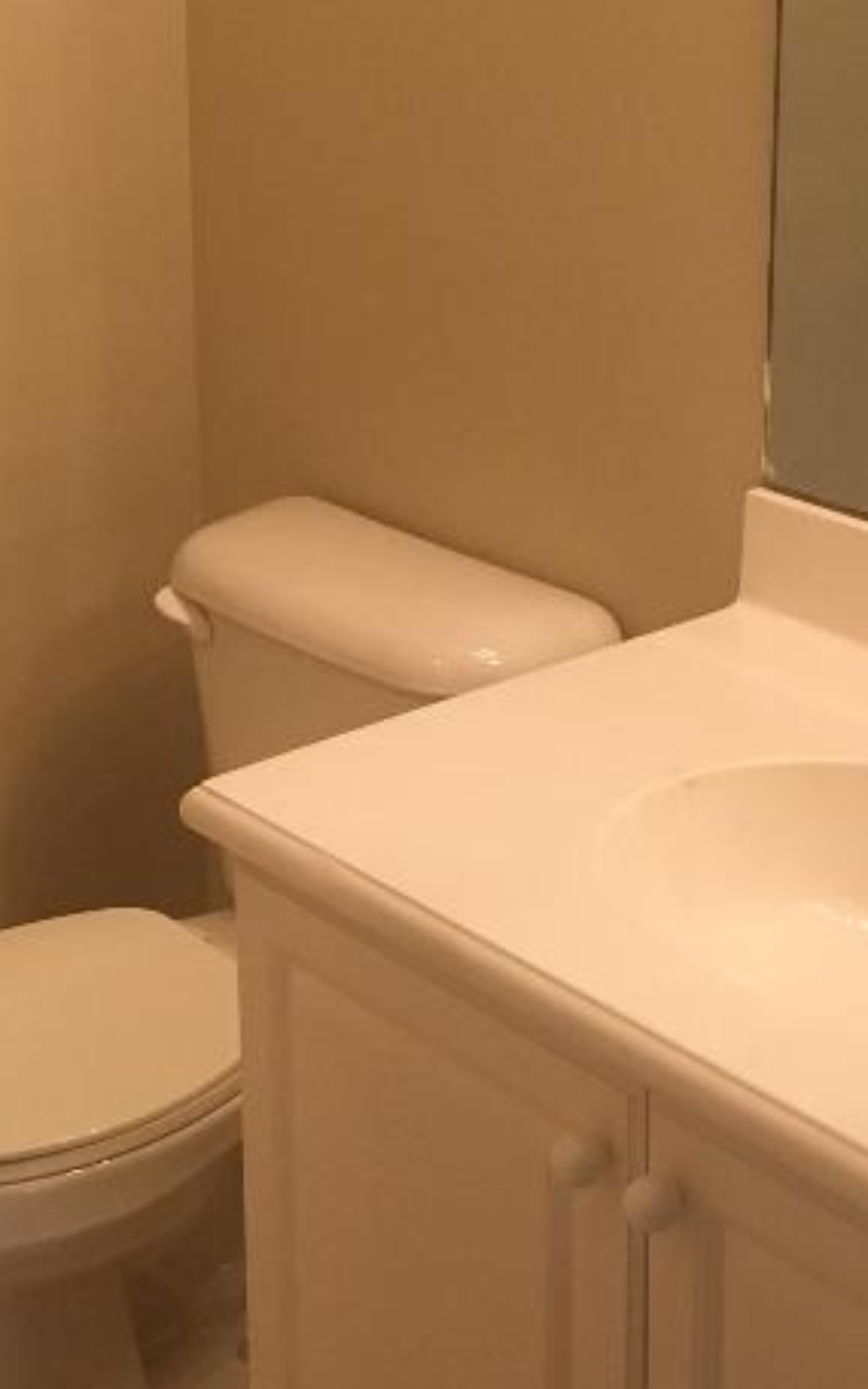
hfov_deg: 18.9
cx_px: 506
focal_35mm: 69
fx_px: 2612
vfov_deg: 29.4
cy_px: 384
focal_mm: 4.15
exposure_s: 1/30
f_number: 2.2
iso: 125
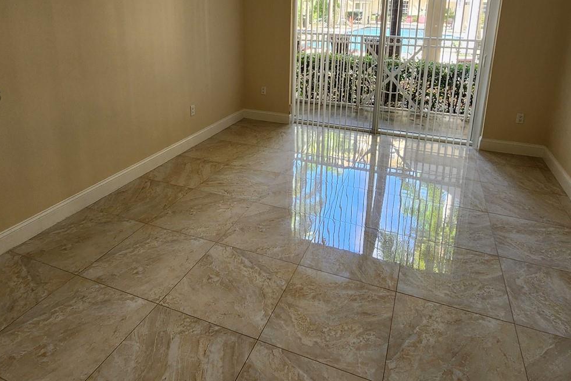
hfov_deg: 78.6
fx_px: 349
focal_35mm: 22
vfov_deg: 54.7
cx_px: 284
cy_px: 97
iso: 160
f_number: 2.2
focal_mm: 2.2
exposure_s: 1/60
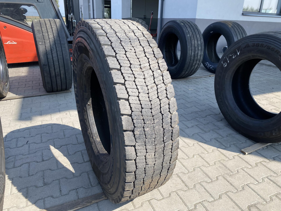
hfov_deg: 67.3
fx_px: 211
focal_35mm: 26
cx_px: 140
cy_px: 106
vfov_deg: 53.1
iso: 32
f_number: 1.8
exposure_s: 1/905
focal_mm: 4.25
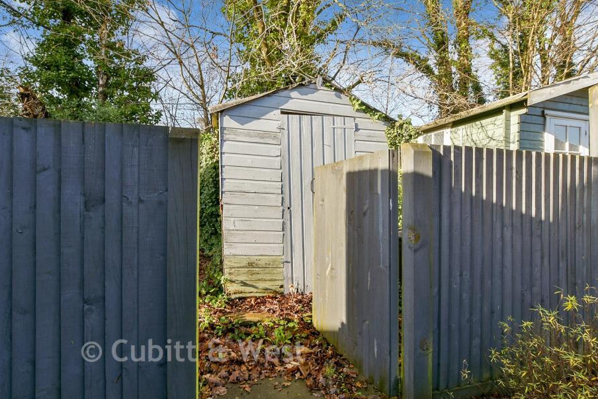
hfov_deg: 93.3
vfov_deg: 70.5
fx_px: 282
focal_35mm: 17
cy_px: 196
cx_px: 301
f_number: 8
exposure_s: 1/100
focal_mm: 10
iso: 160
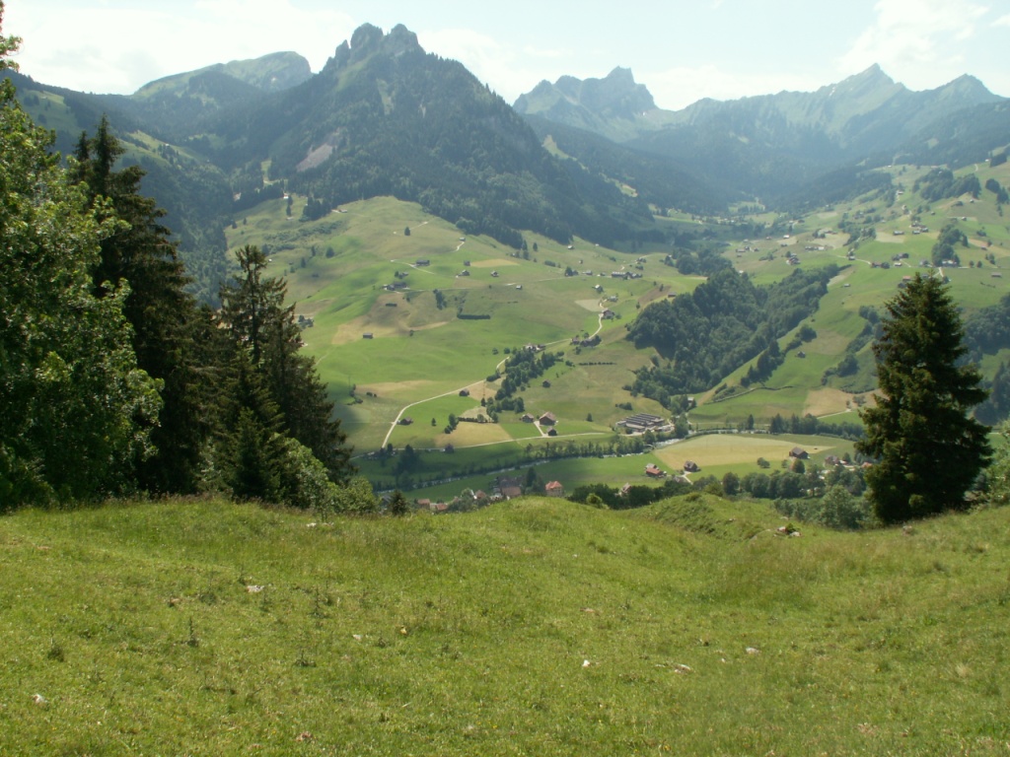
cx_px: 505
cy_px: 378
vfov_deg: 40.7
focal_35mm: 35
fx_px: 1021
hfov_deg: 52.6
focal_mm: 5.86
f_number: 5.6
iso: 50
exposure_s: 1/200
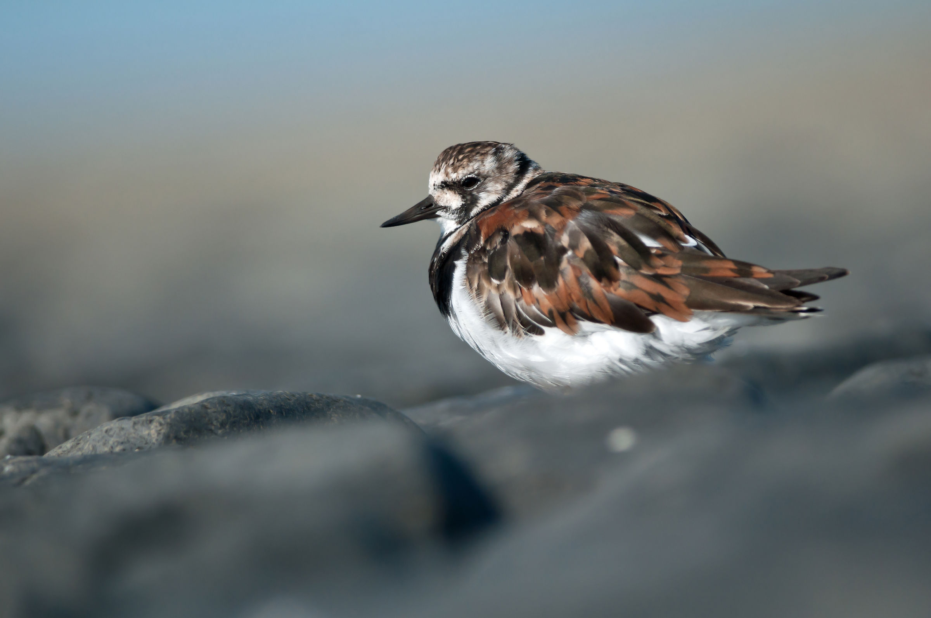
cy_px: 309
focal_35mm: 450
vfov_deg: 3.0
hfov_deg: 4.6
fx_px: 11623
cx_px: 466
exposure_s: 1/5000
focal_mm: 300
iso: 320
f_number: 4
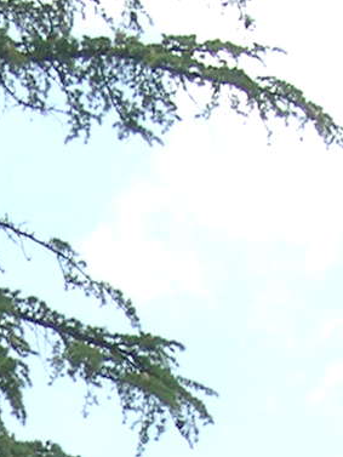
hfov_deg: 6.4
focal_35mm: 229
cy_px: 988
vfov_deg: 8.1
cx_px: -213
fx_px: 3024
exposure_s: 1/146
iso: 100
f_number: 7.6
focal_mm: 8
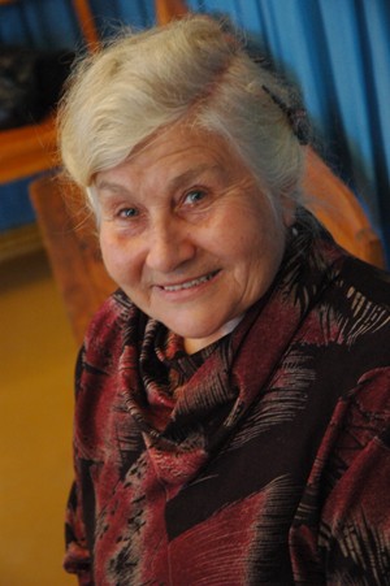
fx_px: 1513
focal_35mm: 93
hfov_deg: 14.7
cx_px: 195
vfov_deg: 21.9
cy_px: 293
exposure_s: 1/20
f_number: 4.5
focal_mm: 62
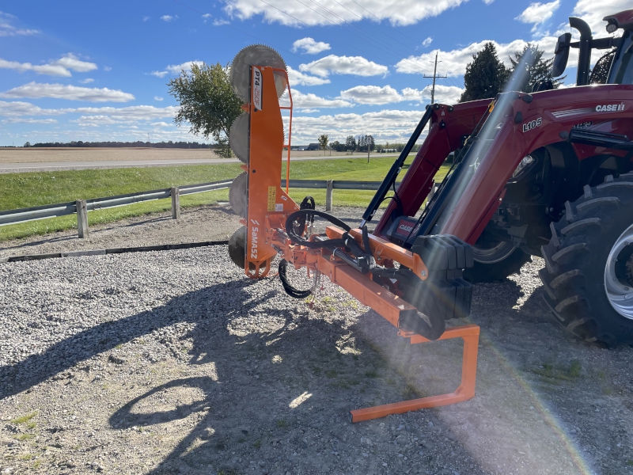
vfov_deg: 53.1
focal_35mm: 26
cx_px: 316
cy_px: 238
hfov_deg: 67.3
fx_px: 475
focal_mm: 4.2
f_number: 1.6
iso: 32
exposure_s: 1/3205
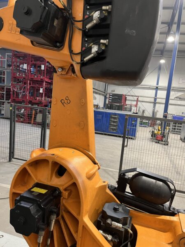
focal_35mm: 26
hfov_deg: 53.1
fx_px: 185
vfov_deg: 67.3
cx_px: 92
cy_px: 124
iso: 250
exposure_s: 1/50
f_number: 1.6
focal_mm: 5.1
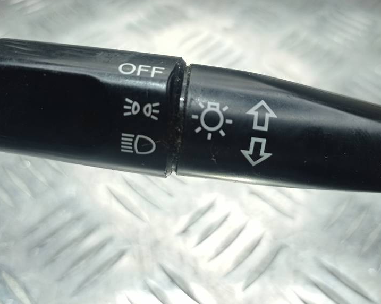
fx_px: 440
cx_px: 201
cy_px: 127
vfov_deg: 38.1
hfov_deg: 46.8
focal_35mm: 39
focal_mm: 4.7
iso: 100
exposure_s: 1/268
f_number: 1.79
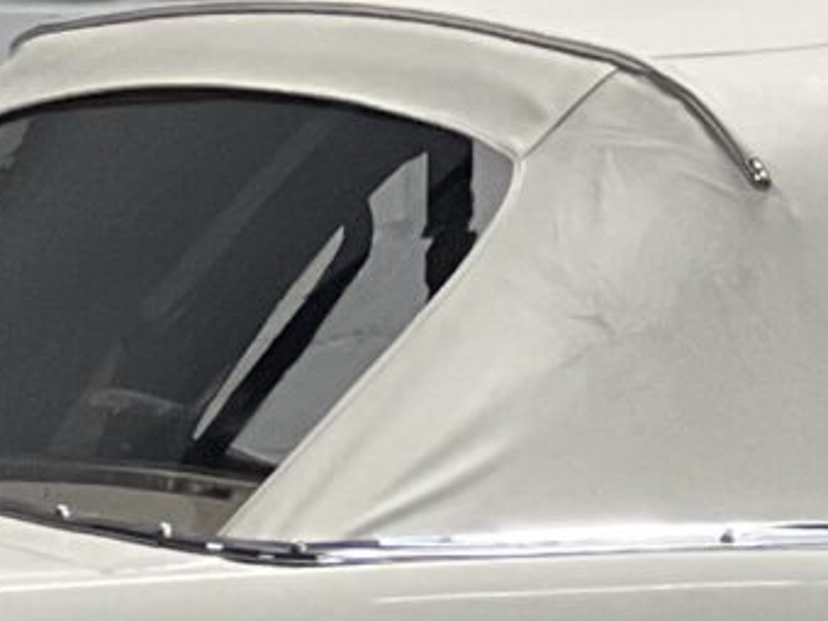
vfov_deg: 2.6
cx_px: 1405
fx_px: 13849
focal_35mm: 579
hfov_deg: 3.4
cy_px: 767
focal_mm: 9
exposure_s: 1/50
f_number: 2.8
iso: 160
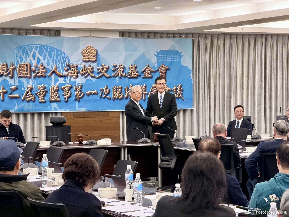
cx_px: 144
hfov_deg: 19.6
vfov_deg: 14.8
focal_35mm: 100
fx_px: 835
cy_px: 108
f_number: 2.8
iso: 640
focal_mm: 16.89
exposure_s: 1/60
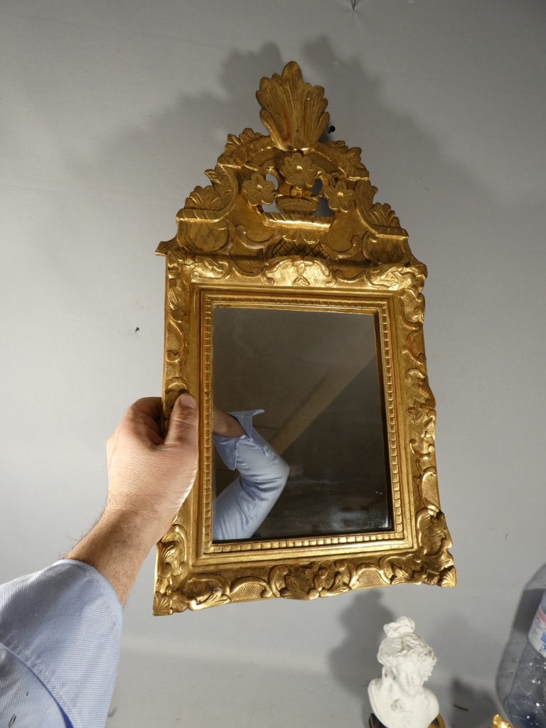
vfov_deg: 81.7
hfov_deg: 66.0
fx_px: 421
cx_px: 273
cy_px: 364
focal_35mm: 20
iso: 100
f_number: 2.8
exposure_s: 1/60
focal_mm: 3.6
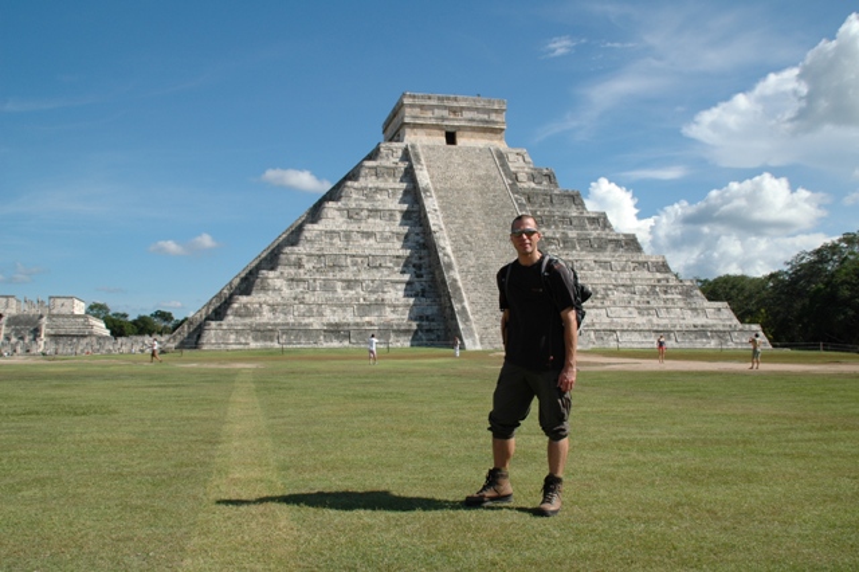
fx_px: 787
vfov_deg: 39.9
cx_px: 430
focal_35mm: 33
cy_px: 286
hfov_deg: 57.2
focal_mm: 22
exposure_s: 1/400
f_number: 10
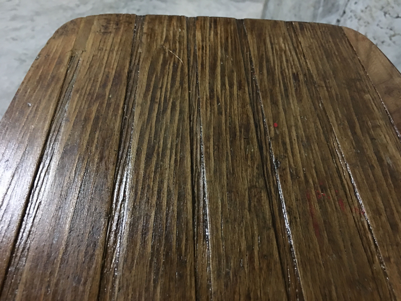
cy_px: 150
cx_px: 200
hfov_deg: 61.7
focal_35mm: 29
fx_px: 336
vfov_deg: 48.2
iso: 100
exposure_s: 1/4
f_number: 2.2
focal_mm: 4.15
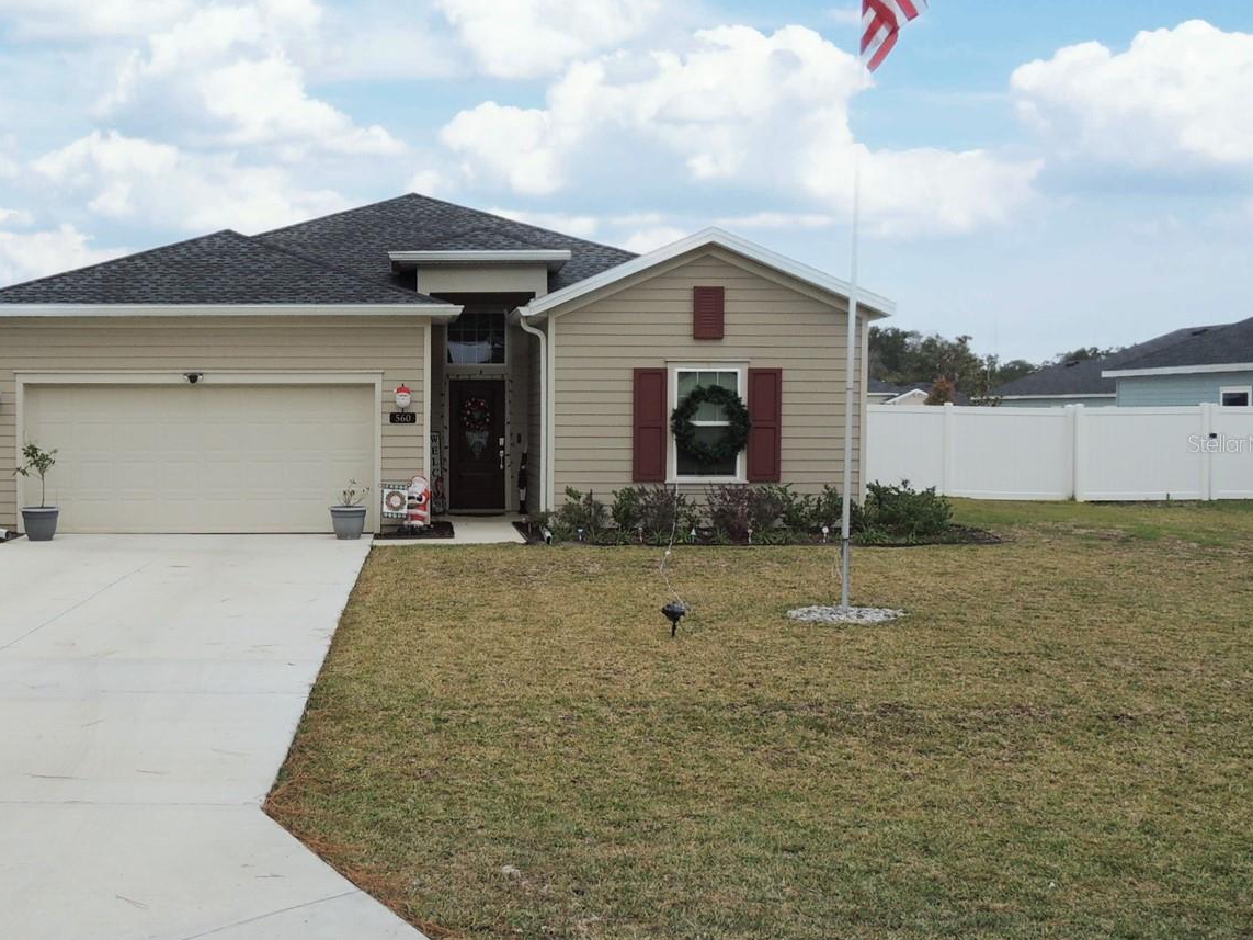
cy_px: 443
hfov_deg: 44.1
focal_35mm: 42
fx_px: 1520
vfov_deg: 34.3
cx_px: 414
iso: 100
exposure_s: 1/640
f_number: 3.1
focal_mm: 5.3
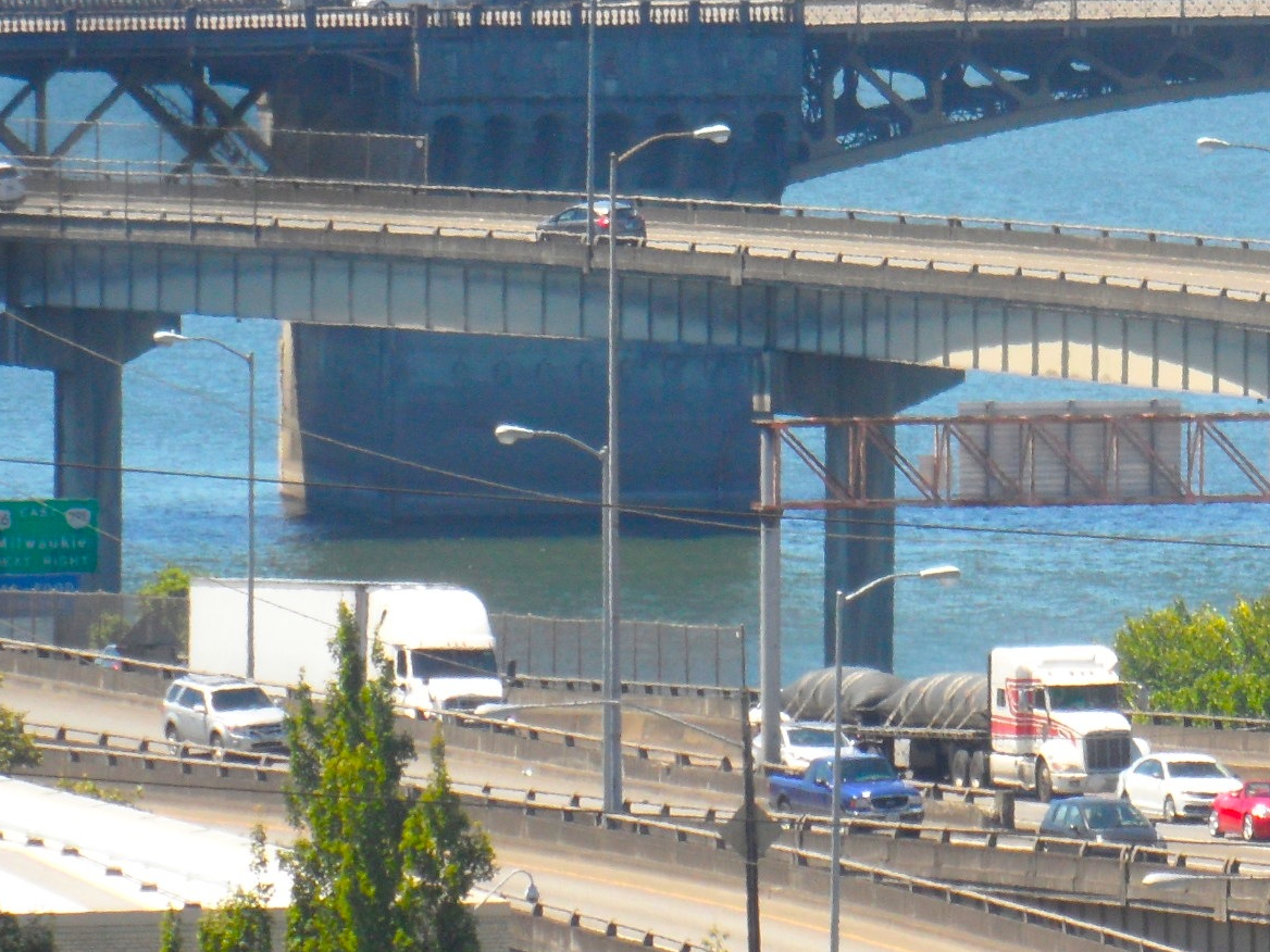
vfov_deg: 1.9
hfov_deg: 2.5
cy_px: 159
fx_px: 28947
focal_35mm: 789
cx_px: 1280
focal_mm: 58.5
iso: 100
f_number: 5.8
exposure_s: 1/180
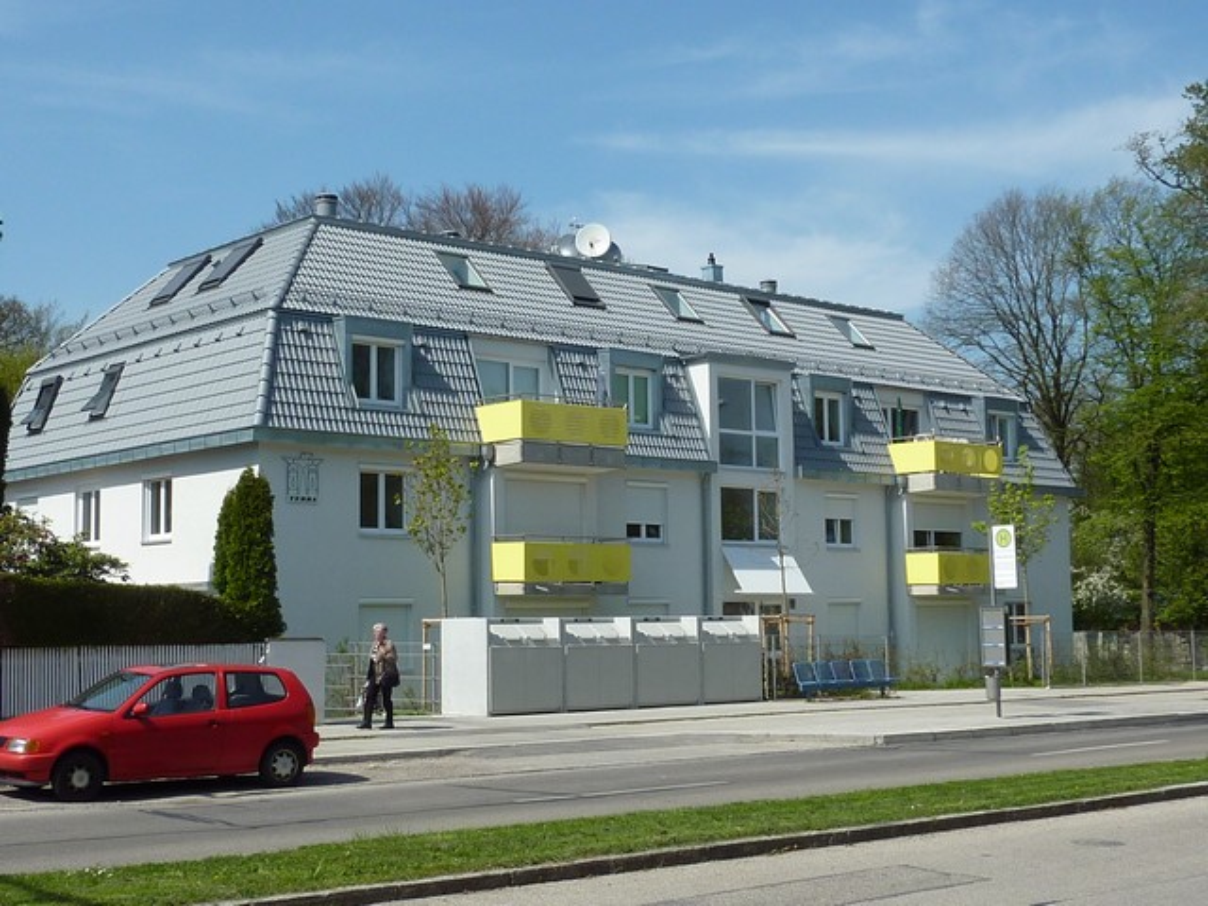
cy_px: 453
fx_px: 1675
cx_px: 604
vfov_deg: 30.3
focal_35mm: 48
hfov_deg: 39.7
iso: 80
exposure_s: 1/400
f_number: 5
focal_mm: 4.4
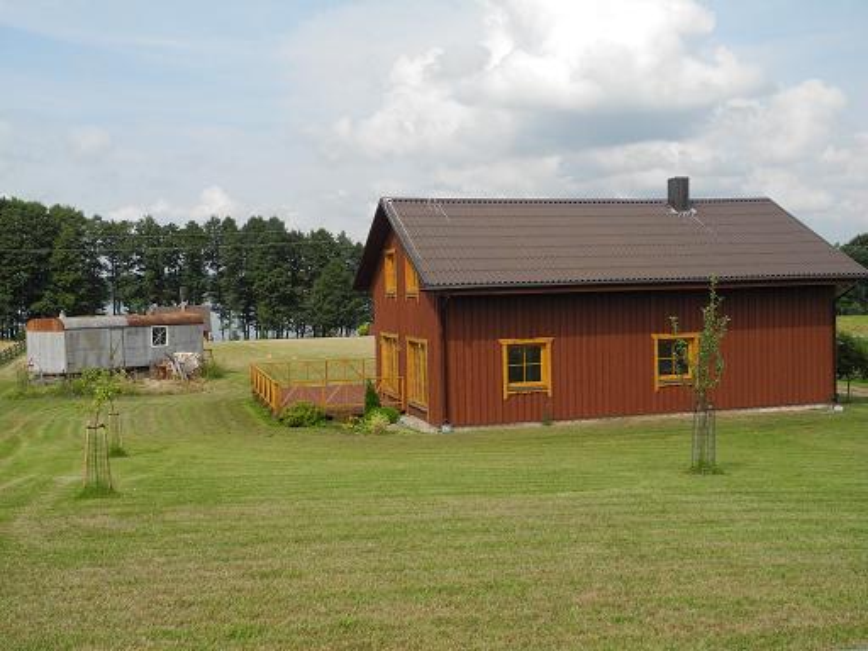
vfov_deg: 35.1
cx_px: 434
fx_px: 1028
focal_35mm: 41
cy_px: 326
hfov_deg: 45.8
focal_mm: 8.8
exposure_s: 1/1000
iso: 100
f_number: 4
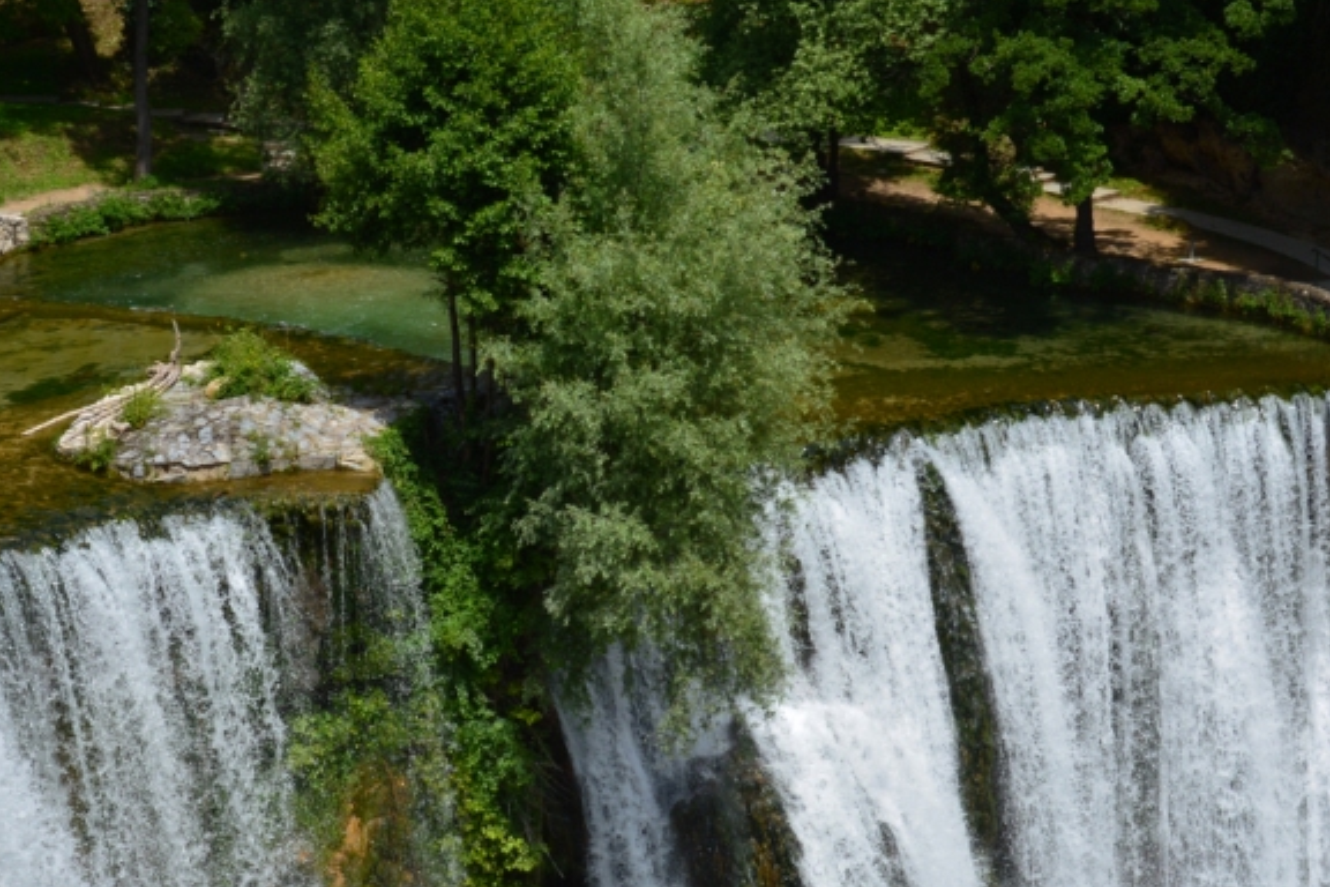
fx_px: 2955
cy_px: 537
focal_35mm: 80
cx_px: 582
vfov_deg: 17.0
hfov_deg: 25.3
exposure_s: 1/400
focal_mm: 30
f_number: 9
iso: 200
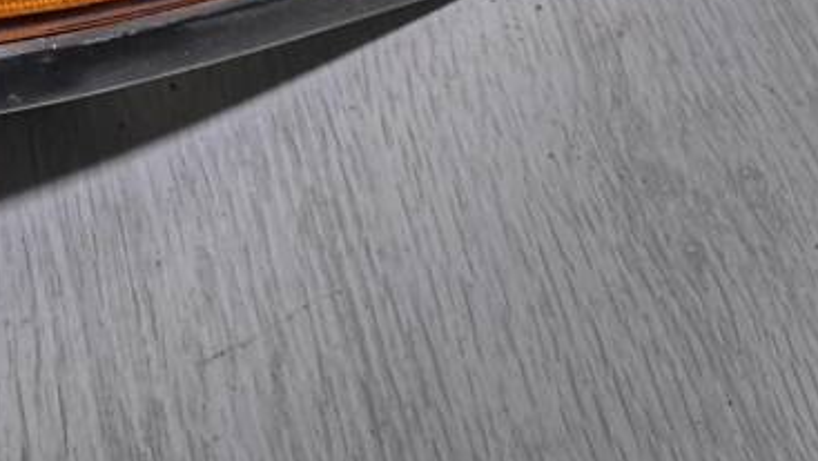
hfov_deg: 23.6
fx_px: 1780
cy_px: -354
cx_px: -172
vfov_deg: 13.4
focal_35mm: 82
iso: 125
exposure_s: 1/50
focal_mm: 3.95
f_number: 1.8
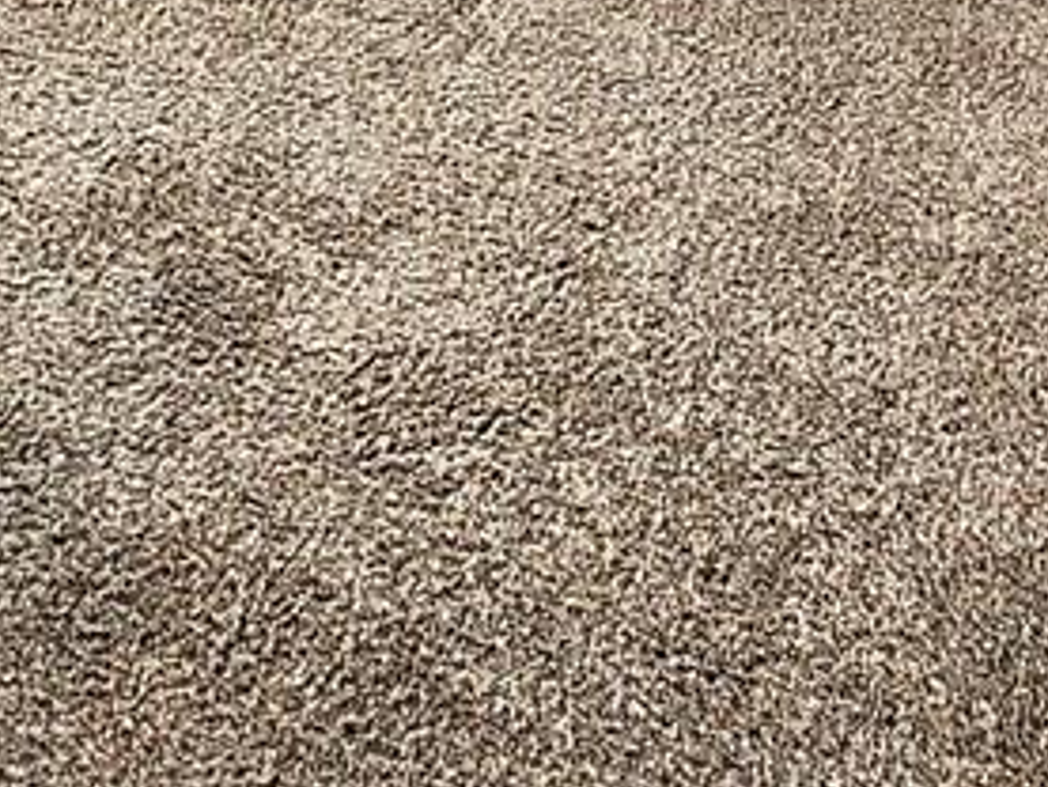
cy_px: -874
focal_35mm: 75
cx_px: 288
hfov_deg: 25.7
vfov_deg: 15.1
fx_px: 2272
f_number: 2.2
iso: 160
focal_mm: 2.2
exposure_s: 1/60.2
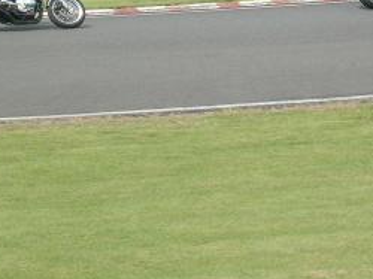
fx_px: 3574
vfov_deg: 4.5
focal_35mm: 332
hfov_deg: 6.0
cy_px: -3
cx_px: 264
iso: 100
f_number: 4.9
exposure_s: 1/742
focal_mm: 16.2
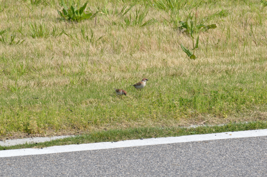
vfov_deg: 1.5
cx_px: 134
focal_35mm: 900
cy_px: 88
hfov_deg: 2.3
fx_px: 6666
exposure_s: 1/80
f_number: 14
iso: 100
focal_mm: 600
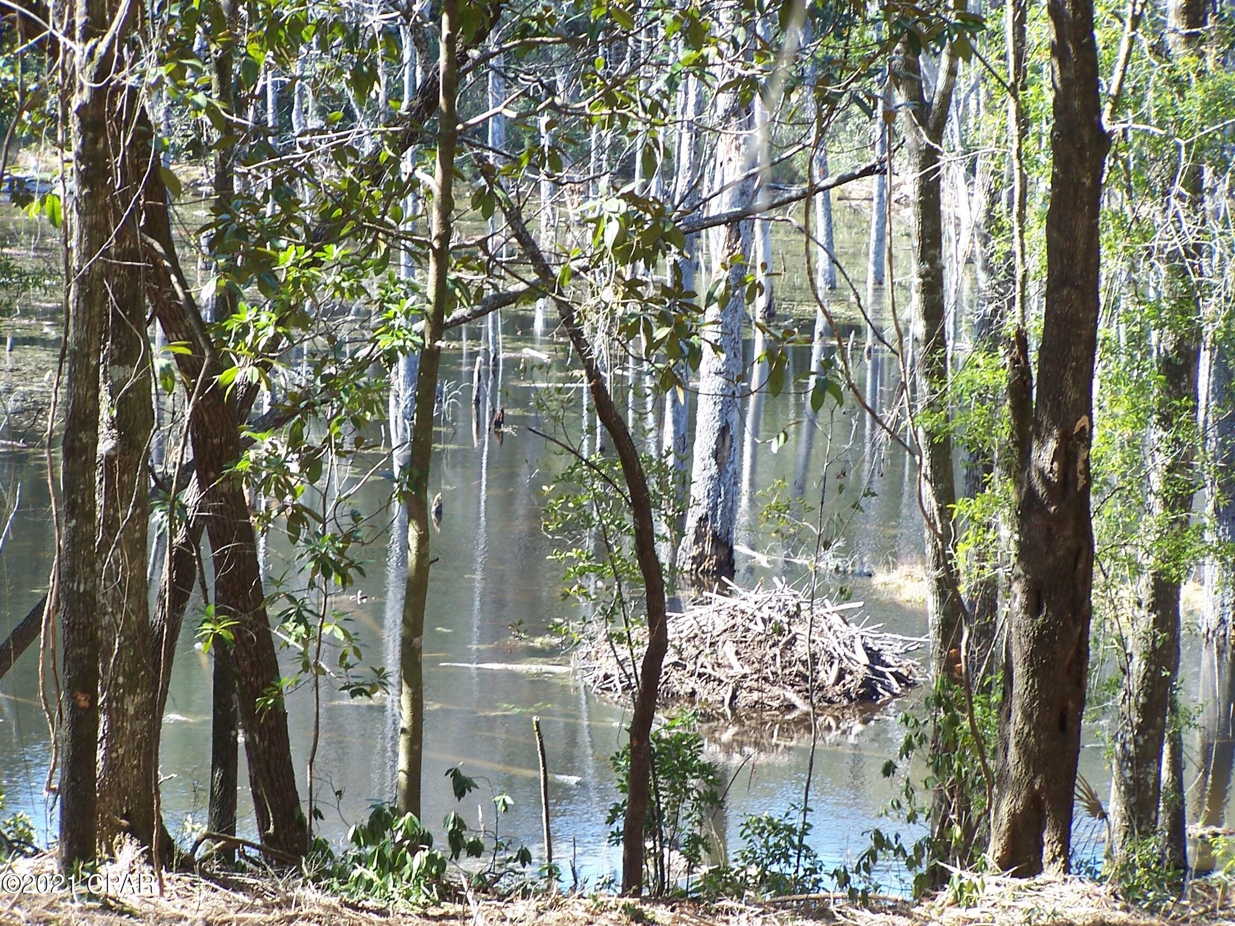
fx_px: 6029
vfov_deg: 8.8
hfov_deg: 11.7
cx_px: 618
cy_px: 463
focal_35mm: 169
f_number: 3.2
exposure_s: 1/125
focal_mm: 28
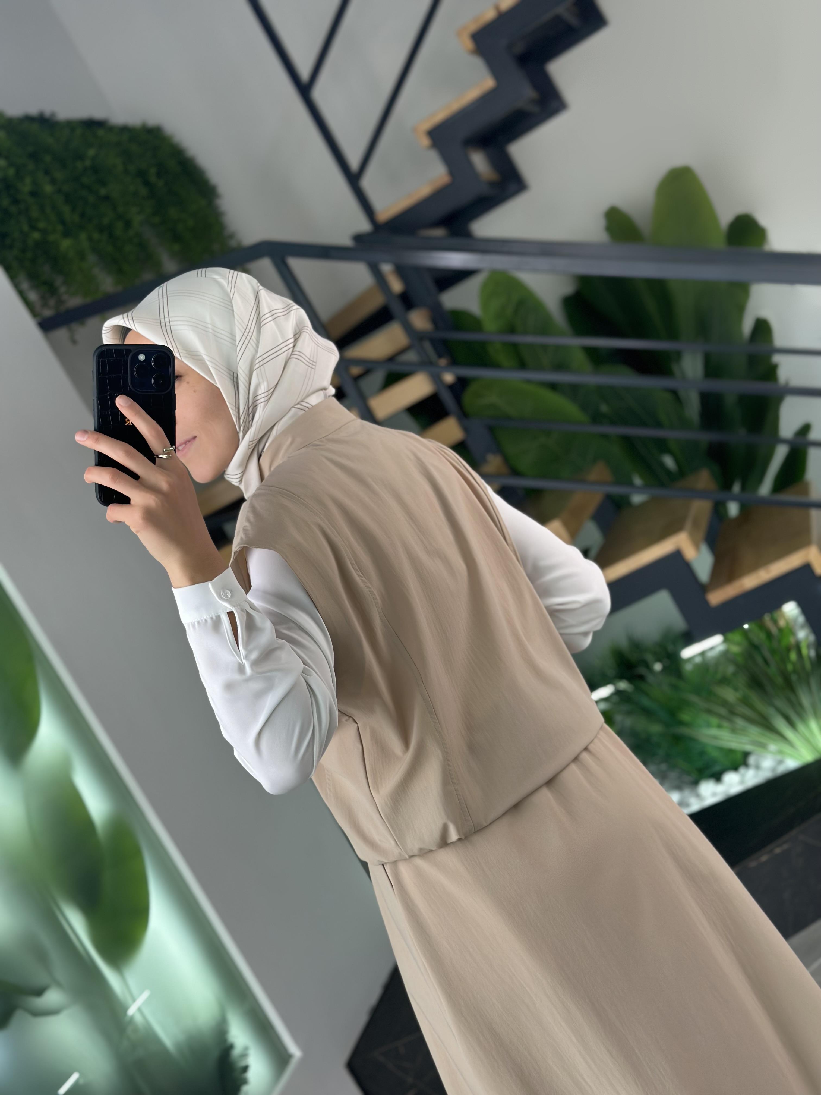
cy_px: 548
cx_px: 410
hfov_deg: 30.3
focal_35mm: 48
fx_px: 1518
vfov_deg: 39.7
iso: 80
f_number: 1.78
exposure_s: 1/236
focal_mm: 6.86
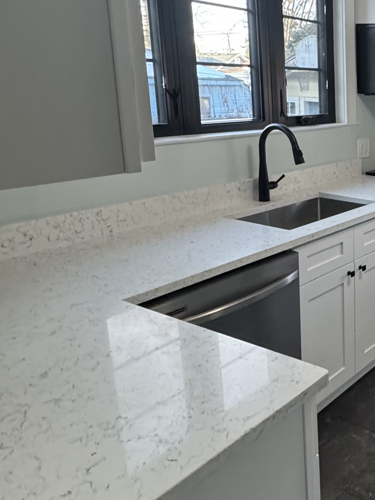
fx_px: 520
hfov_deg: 32.0
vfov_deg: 50.9
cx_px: 465
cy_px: 191
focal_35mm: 36
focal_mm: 2.22
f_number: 2.2
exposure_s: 1/120
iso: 320
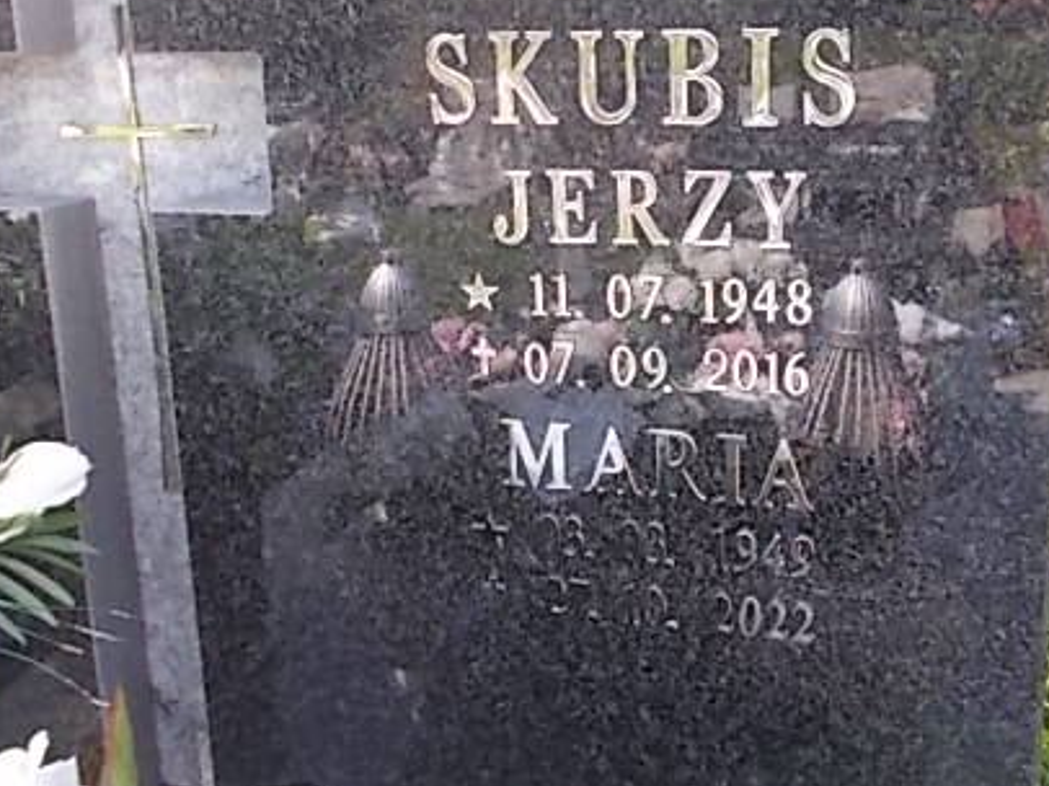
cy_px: 290
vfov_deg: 34.9
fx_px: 1242
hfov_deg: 45.5
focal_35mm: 41
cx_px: 633
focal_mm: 4.6
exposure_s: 1/160
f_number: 3.2
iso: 80
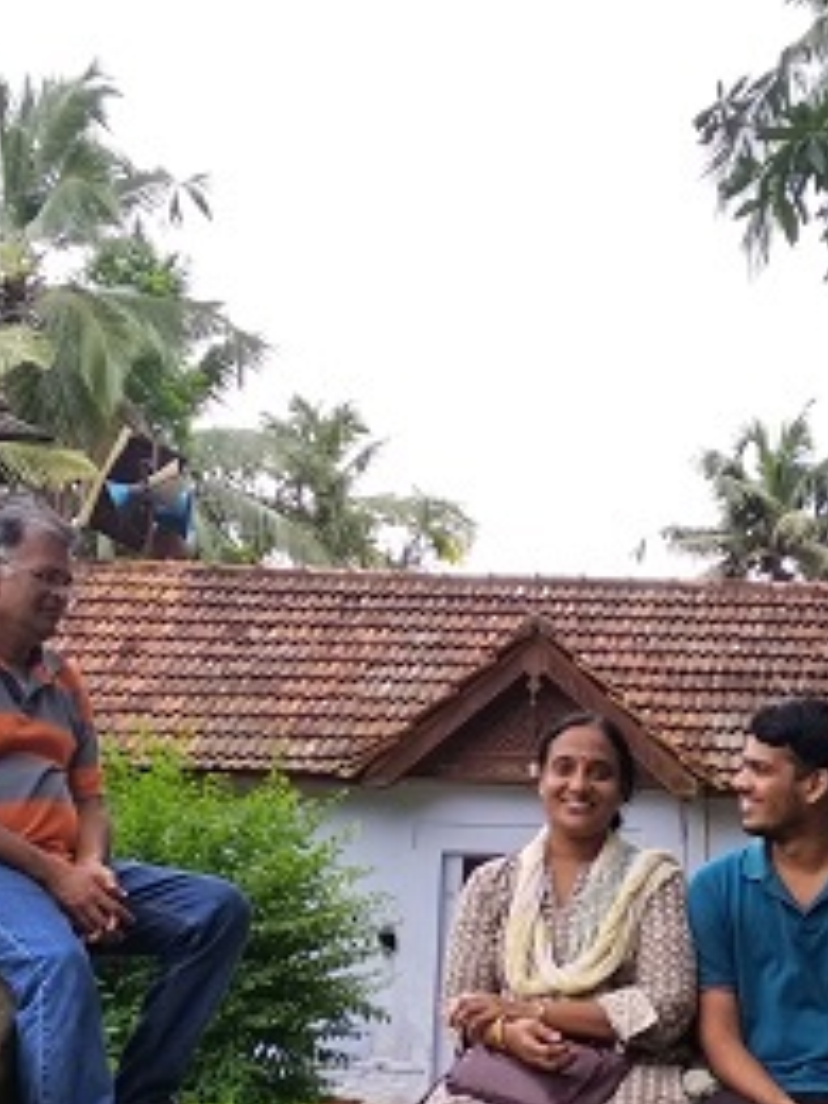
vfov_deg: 45.3
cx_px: 501
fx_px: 1276
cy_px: 815
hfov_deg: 35.8
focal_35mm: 40
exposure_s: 1/336
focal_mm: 3.81
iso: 200
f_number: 2.2
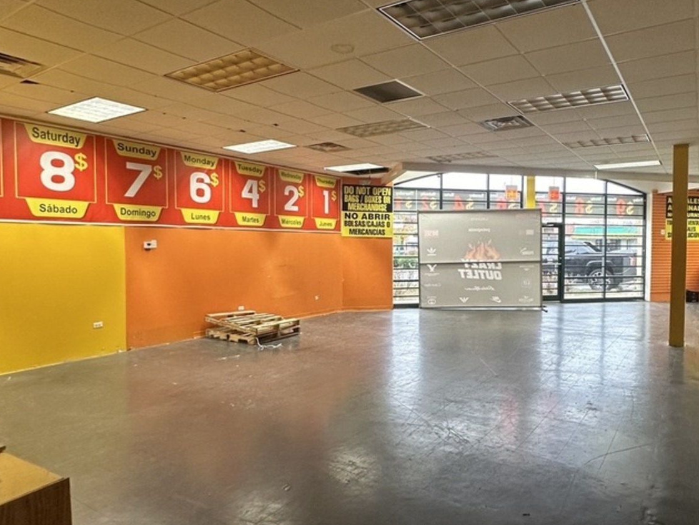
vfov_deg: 71.6
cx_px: 412
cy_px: 261
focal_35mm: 18
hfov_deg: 86.9
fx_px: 364
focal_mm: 2.22
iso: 200
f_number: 2.2
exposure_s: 1/60
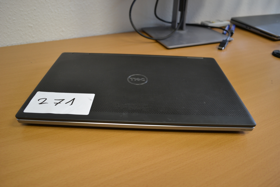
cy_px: 94
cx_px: 140
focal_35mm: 27
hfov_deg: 67.4
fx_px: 210
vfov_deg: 47.9
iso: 400
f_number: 3.5
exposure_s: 1/20
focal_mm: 18
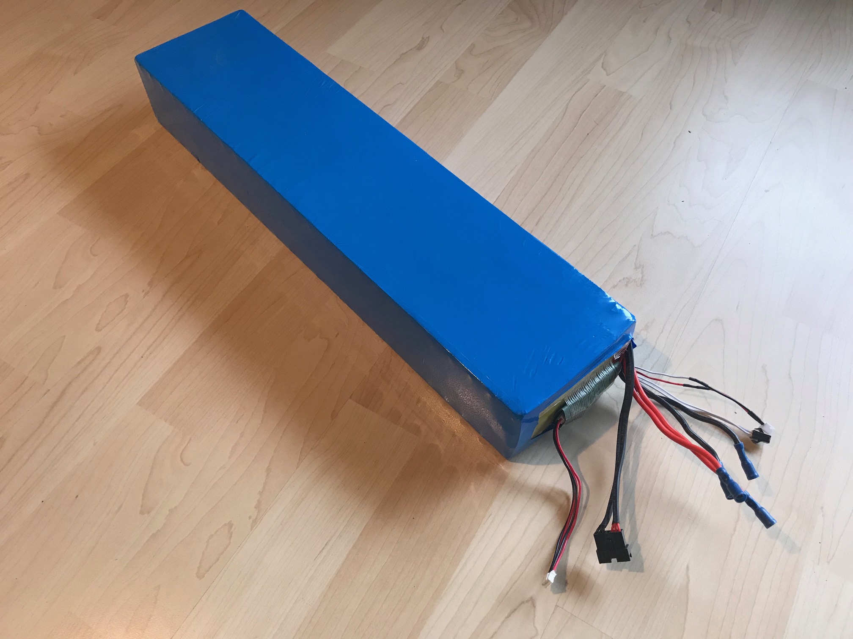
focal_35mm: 28
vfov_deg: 49.7
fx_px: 690
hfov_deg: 63.4
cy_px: 320
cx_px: 426
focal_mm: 3.99
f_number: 1.8
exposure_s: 1/30
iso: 25
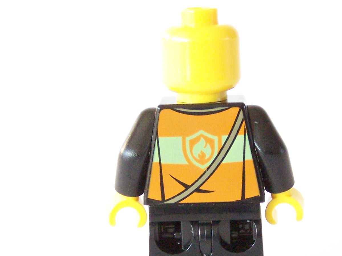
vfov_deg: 10.4
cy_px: 170
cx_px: 212
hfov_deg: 13.8
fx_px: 1413
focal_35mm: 143
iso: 400
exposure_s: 1/90
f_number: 3.2
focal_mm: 11.1
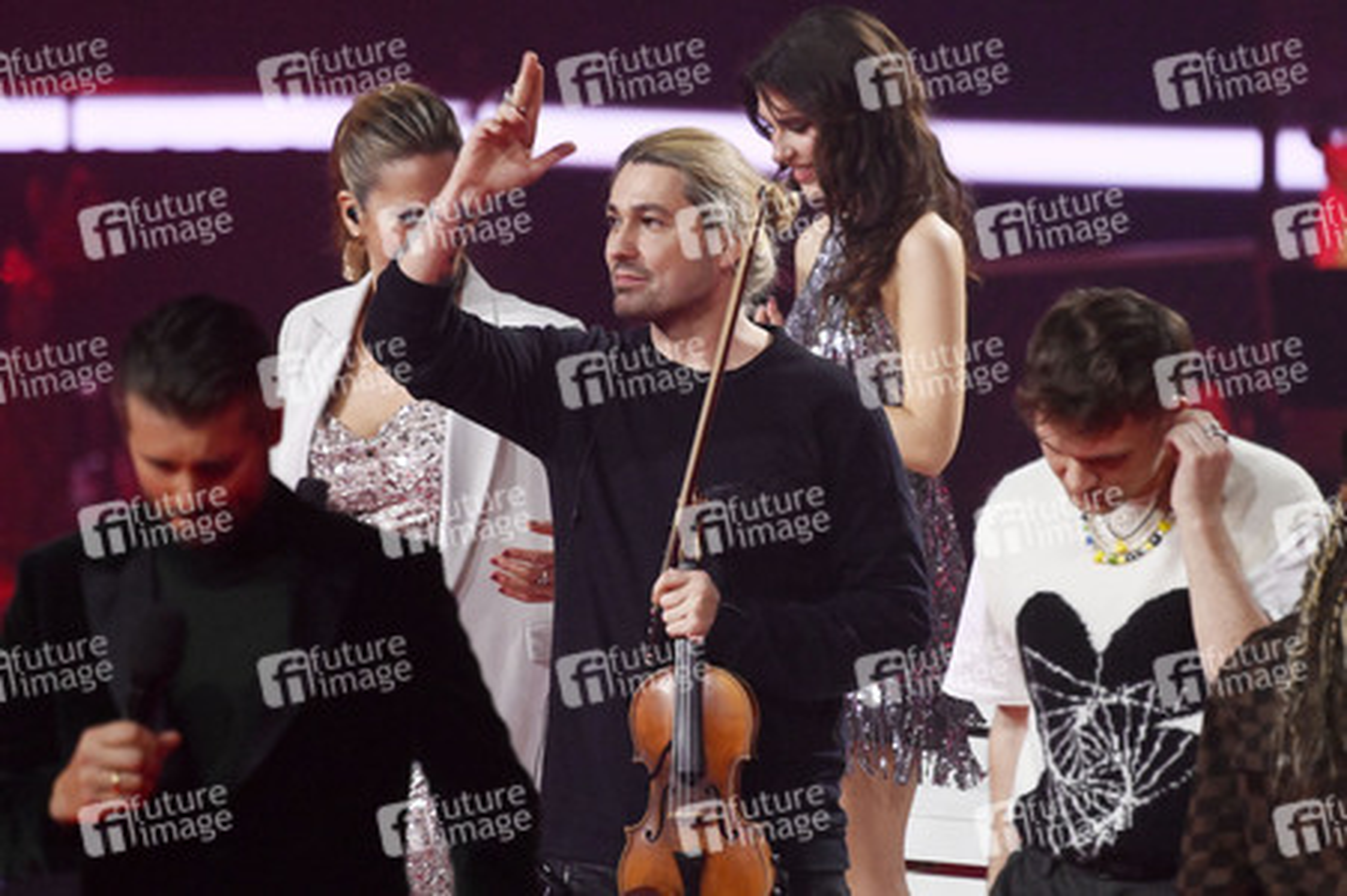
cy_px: 448
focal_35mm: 380
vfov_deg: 3.6
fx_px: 14208
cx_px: 674
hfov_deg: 5.4
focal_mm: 380
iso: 16000
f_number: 5.6
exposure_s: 1/400
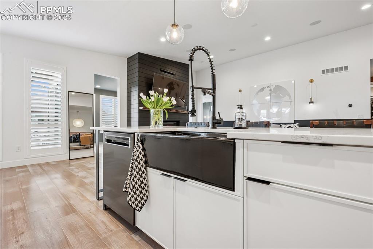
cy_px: 124
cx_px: 186
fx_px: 161
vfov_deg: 75.5
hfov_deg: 98.6
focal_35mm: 16
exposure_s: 1.3
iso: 100
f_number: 11
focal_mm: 15.5
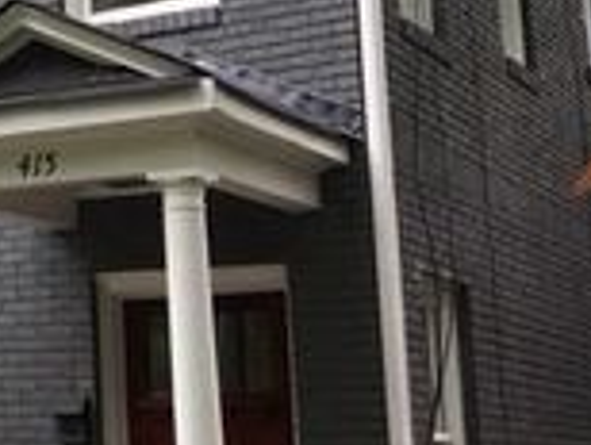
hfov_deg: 18.0
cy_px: 155
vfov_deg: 15.7
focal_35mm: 94
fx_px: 1607
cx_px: -357
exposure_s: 1/201
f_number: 2.2
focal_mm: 4.15
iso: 25
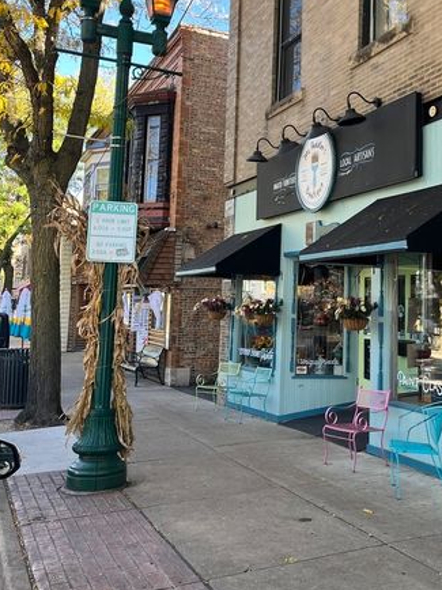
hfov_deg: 35.1
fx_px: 682
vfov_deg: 46.4
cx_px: 336
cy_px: 224
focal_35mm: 40
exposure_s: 1/224
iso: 50
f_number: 1.6
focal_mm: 5.1
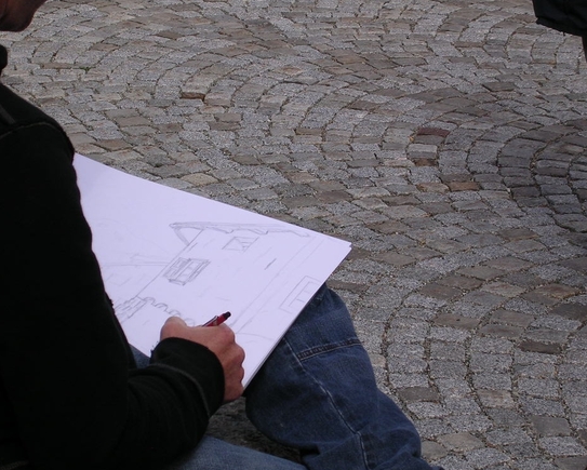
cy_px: 234
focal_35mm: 124
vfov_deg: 12.5
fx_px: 2155
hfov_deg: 15.5
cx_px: 268
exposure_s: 1/404
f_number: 4.9
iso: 100
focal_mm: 17.4
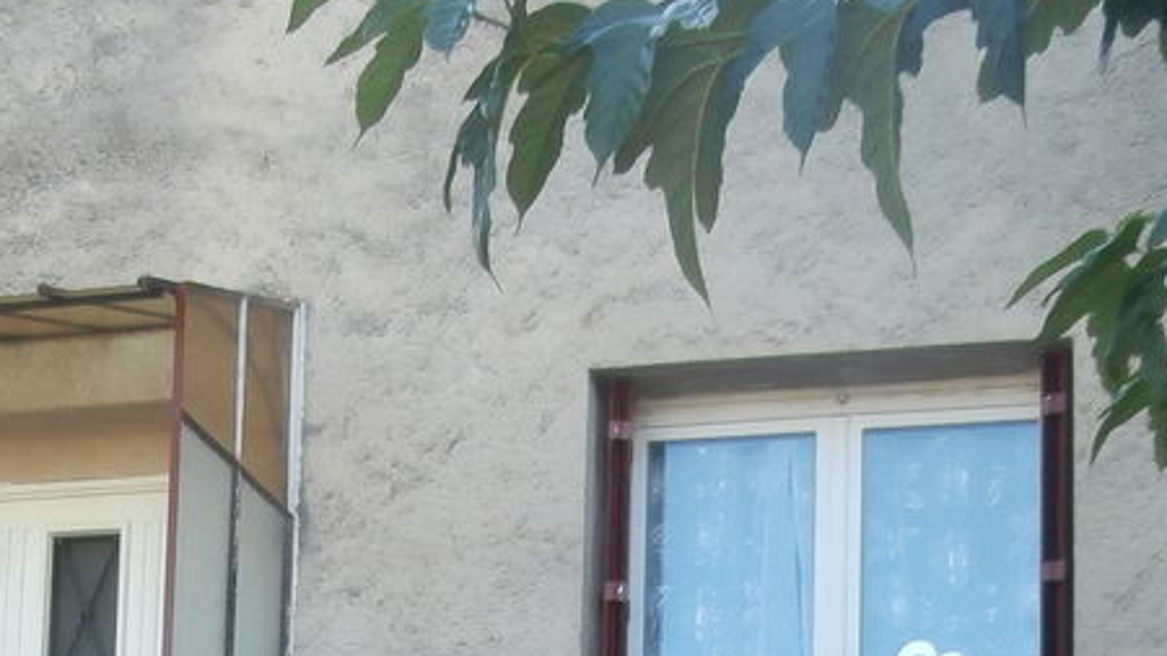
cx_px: 446
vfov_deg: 12.3
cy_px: 1042
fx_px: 2877
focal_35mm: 93
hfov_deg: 22.9
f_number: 3
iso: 100
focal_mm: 4.2
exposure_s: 1/125
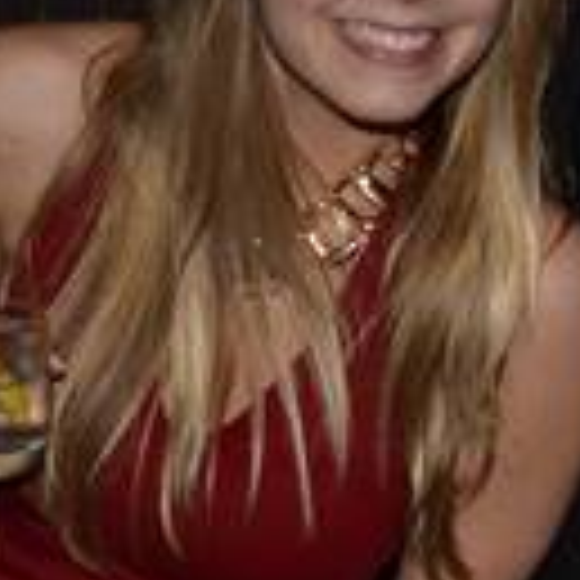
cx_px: 490
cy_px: 344
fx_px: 2275
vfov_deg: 14.5
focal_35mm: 120
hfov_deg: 14.4
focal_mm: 22
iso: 200
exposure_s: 1/4
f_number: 4
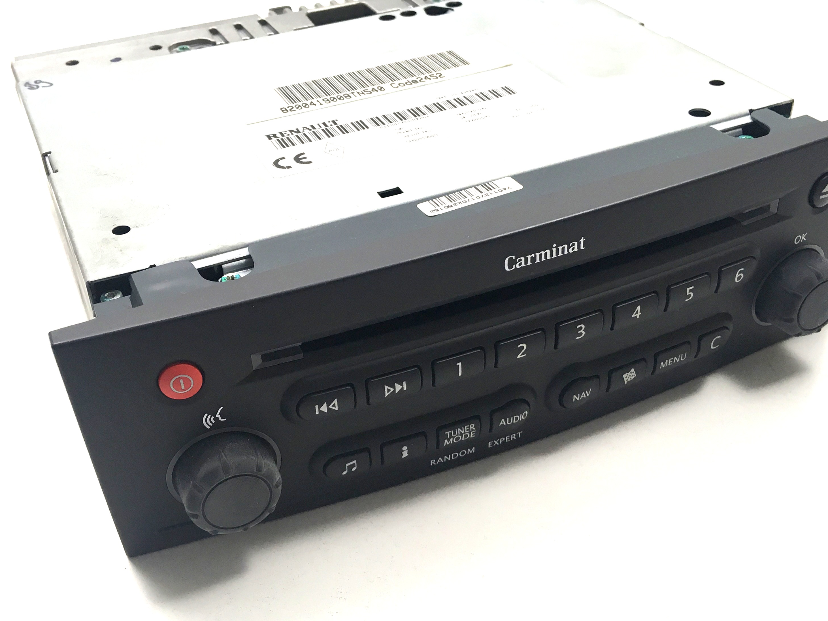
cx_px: 404
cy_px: 333
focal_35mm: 40
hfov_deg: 46.8
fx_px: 957
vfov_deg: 35.9
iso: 25
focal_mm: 4.15
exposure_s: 1/33
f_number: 2.2
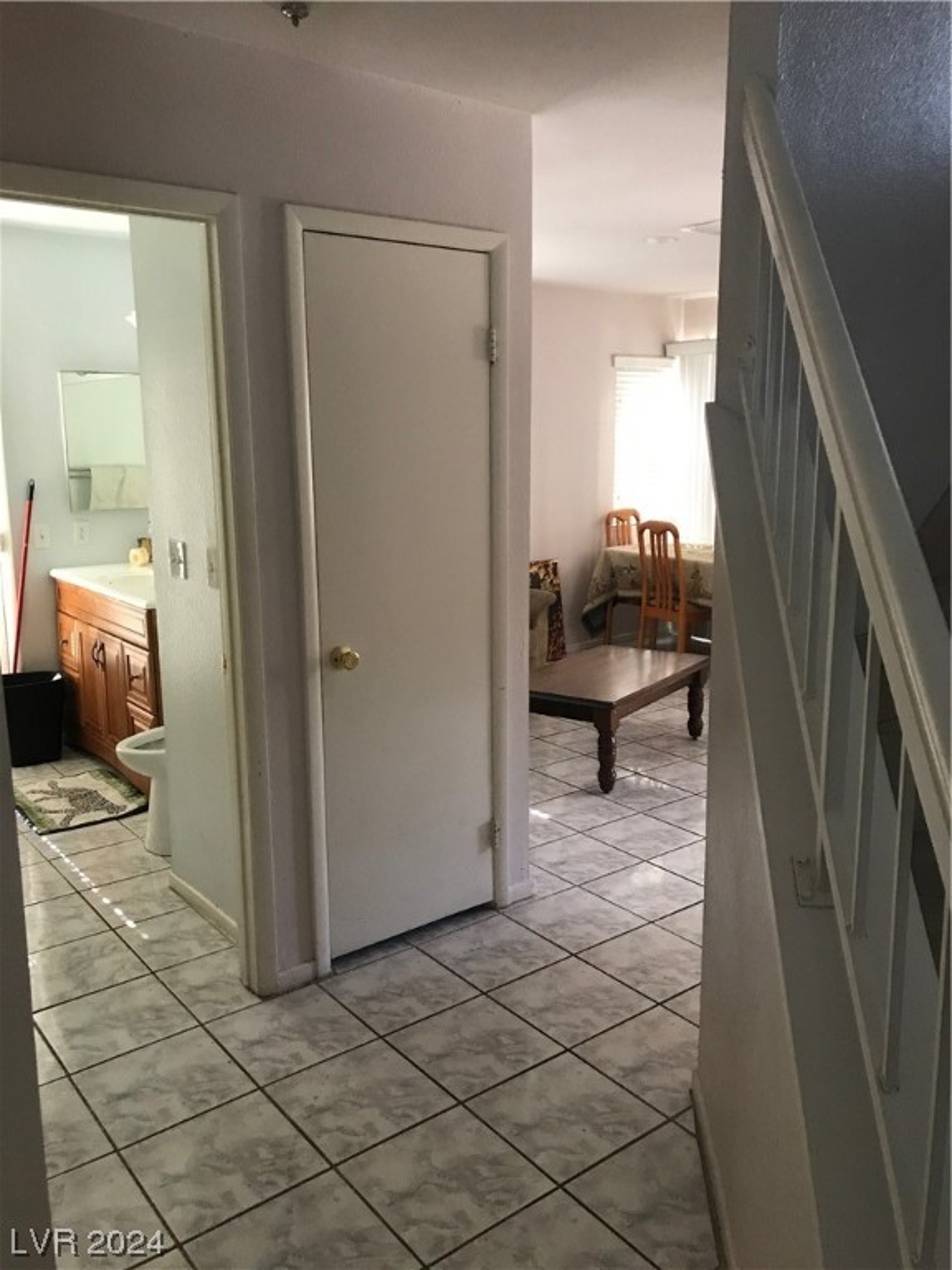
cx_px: 476
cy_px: 635
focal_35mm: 28
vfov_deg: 63.4
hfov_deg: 49.7
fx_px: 1027
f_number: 1.8
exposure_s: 1/15
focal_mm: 3.99
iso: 80
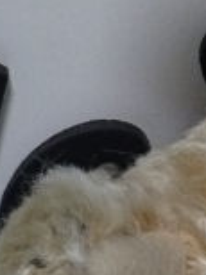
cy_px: 195
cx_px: 476
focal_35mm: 845
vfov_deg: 2.4
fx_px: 6723
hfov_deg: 1.7
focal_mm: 27.8
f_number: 4.5
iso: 400
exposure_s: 1/50
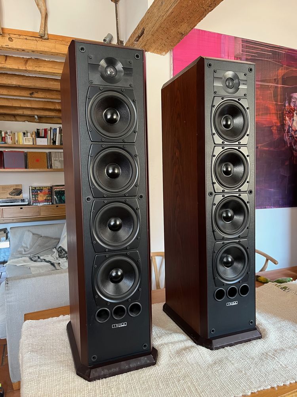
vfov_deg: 67.3
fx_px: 297
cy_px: 198
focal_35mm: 26
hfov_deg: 53.1
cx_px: 148
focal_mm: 5.1
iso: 320
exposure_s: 1/60
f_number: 1.6
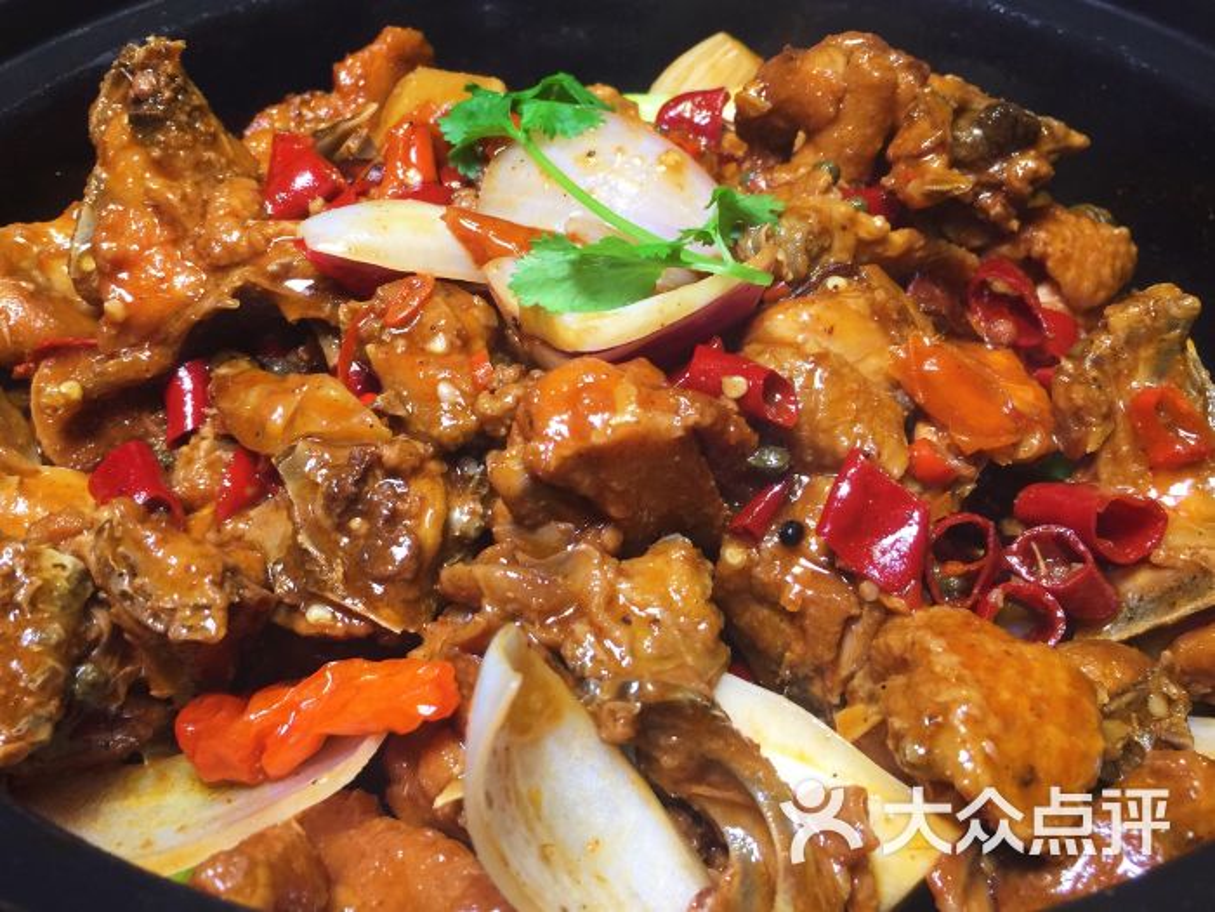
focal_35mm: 29
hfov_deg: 61.7
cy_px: 456
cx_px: 608
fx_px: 1018
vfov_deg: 48.2
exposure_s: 1/33
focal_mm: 4.15
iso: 40
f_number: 2.2
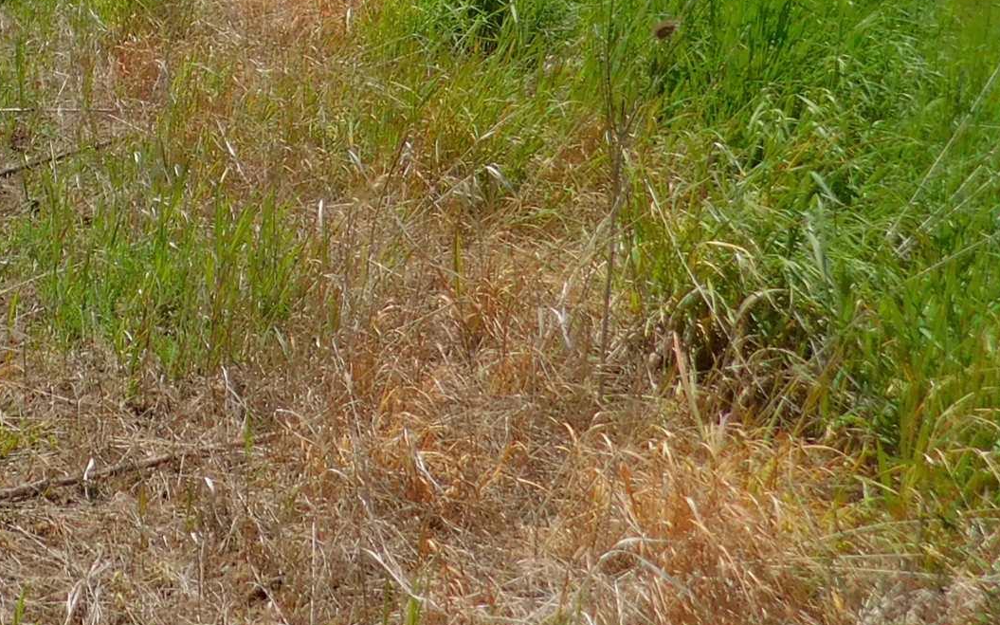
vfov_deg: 16.9
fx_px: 1935
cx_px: -132
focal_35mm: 71
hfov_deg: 26.4
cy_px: -257
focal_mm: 4
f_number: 6
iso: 125
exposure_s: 1/400
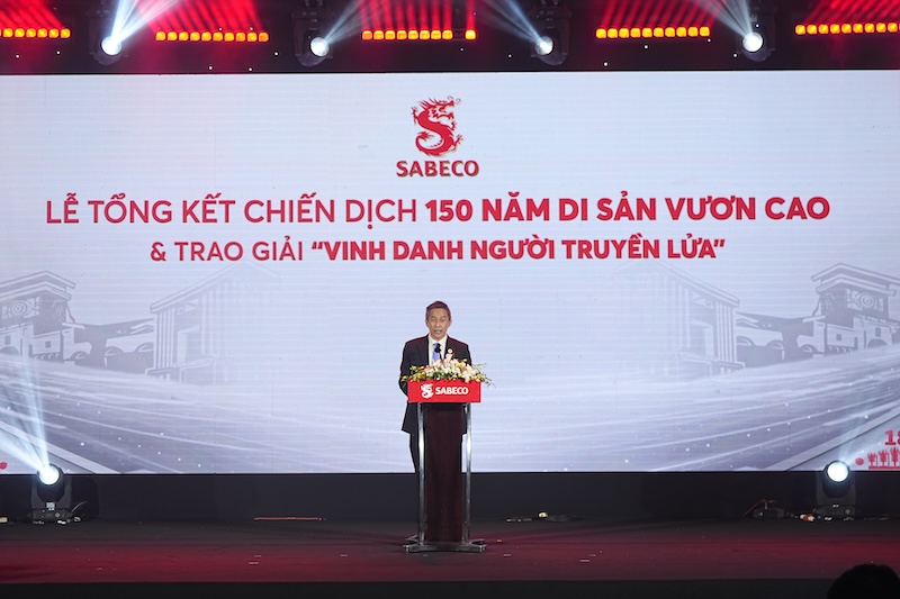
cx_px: 450
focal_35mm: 70
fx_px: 1750
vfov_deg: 19.4
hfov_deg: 28.8
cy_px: 300
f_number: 2.8
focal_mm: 70
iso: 160
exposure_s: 1/125
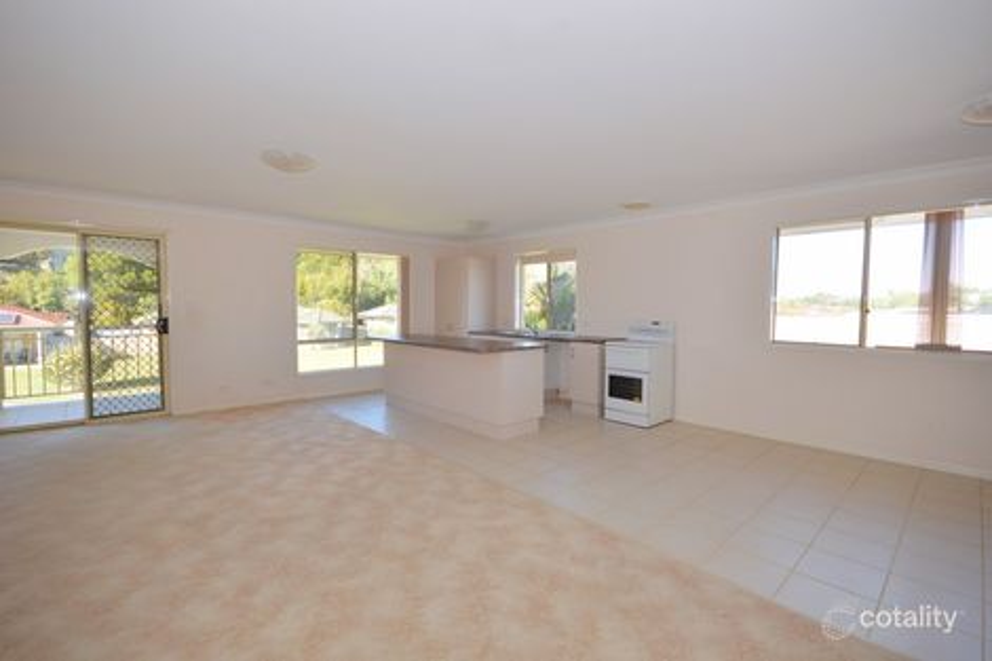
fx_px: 413
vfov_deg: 77.3
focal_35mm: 15
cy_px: 330
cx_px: 496
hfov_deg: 100.4
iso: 400
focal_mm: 10
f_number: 6.3
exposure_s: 1/160
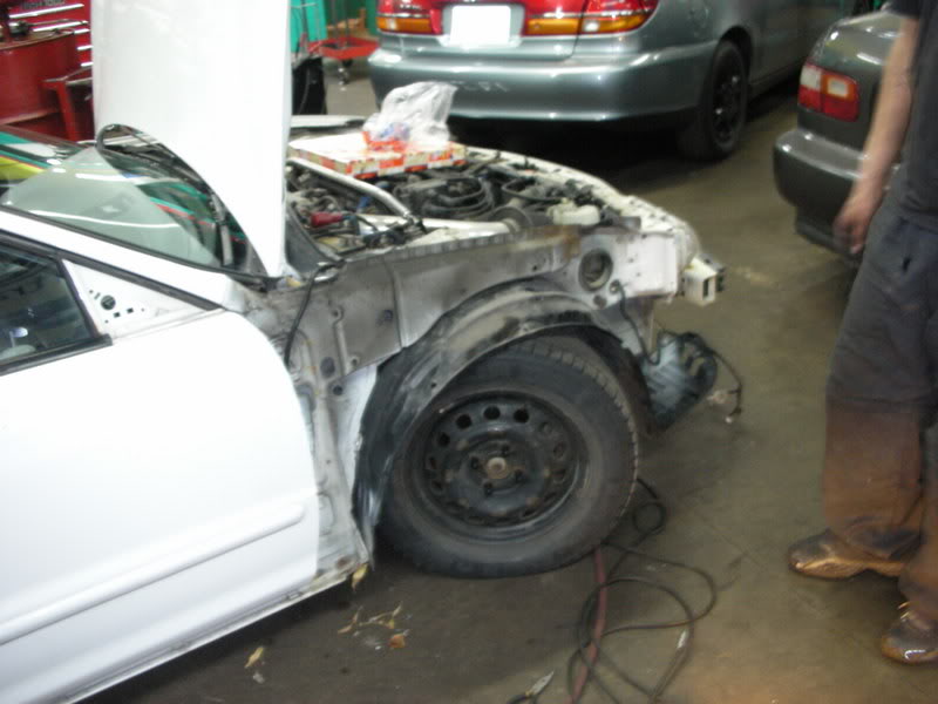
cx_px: 469
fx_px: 948
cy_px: 352
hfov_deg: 52.6
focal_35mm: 35
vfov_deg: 40.7
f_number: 3
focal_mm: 5.8
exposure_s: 1/6
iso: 200
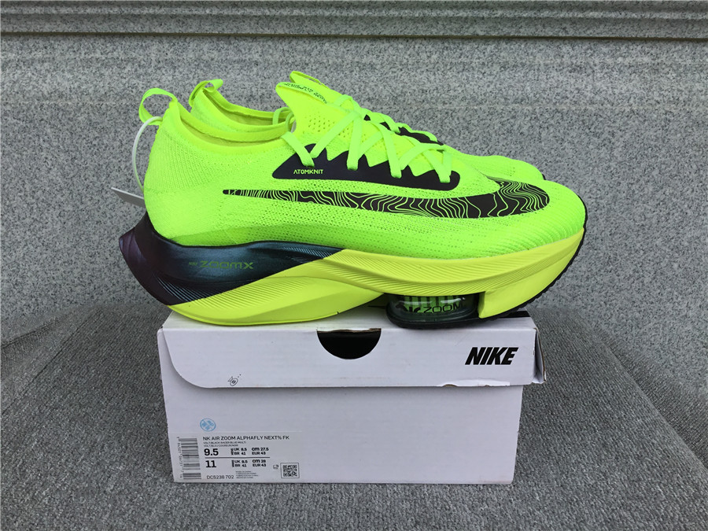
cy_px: 266
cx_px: 354
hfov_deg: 58.4
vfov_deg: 45.4
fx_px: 634
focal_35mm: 31
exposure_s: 1/1116
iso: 25
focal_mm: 3.3
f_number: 2.4
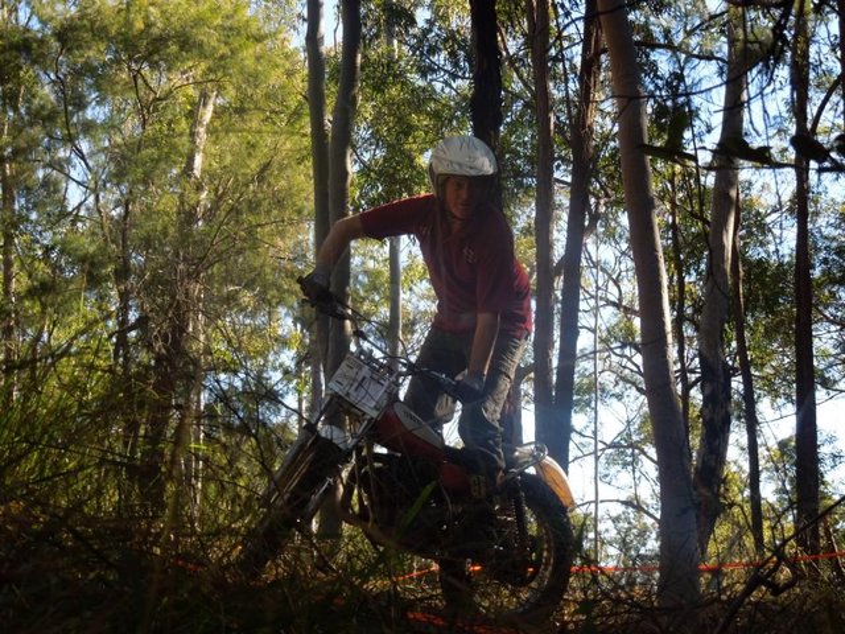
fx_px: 2173
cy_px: 317
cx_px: 422
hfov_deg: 22.0
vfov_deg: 16.6
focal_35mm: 89
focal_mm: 16
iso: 100
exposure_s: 1/125
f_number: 4.6
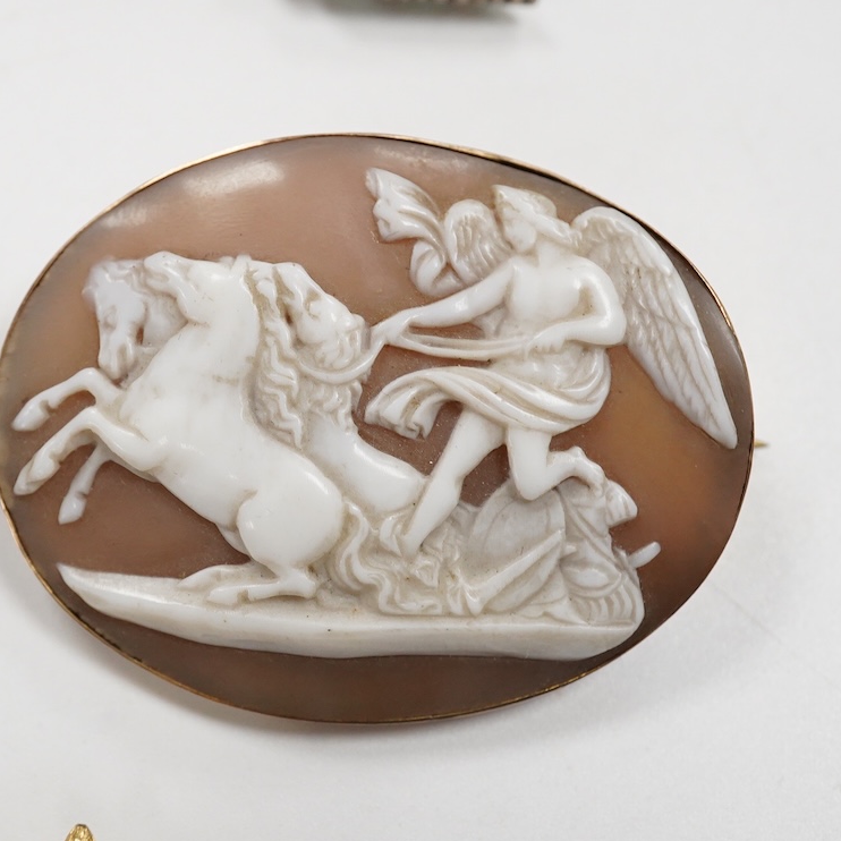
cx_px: 273
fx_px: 1594
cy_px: 420
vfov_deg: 29.6
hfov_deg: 29.3
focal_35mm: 58
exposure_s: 1/200
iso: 2500
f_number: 11
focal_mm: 30
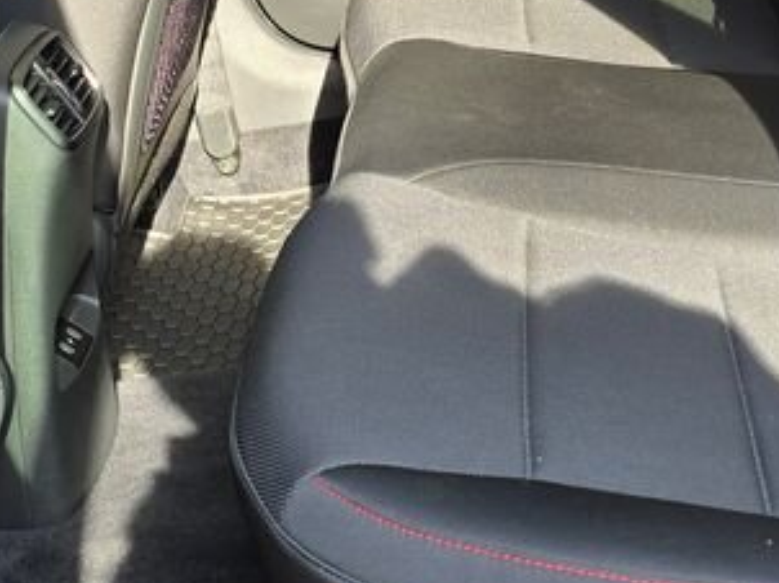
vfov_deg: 18.3
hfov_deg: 25.0
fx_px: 1754
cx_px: 382
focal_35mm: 78
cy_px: -39
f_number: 1.7
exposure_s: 1/180
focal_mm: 6.3
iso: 40
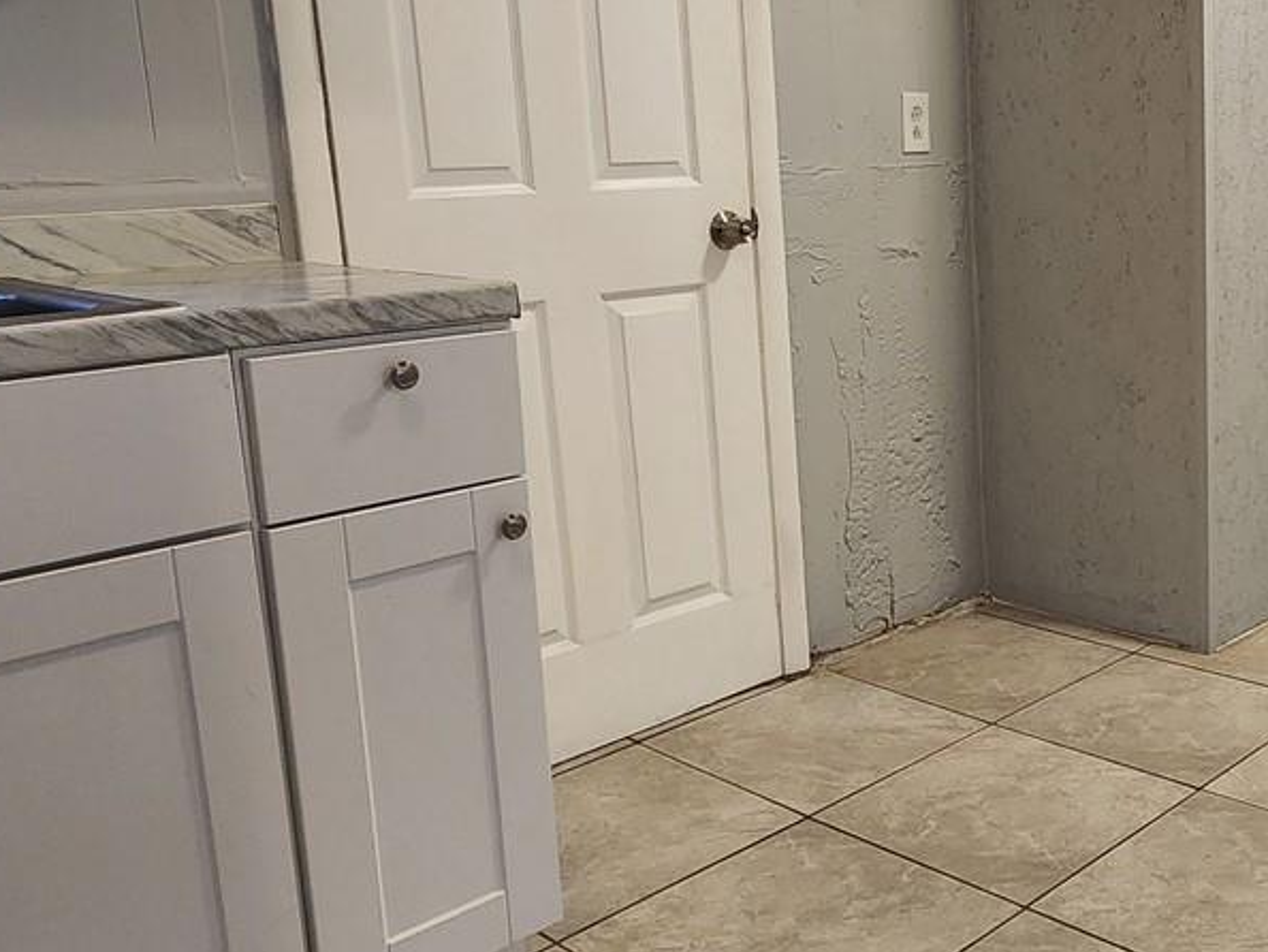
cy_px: 423
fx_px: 1283
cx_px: 1065
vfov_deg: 40.7
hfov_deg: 48.7
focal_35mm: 35
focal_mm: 2.2
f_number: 2.2
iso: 200
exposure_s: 1/60
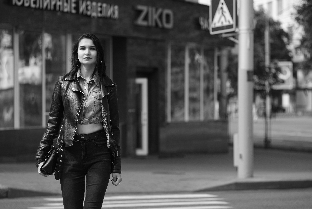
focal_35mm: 135
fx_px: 1170
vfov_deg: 10.2
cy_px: 104
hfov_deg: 15.2
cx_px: 156
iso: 200
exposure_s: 1/800
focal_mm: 135
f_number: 3.5
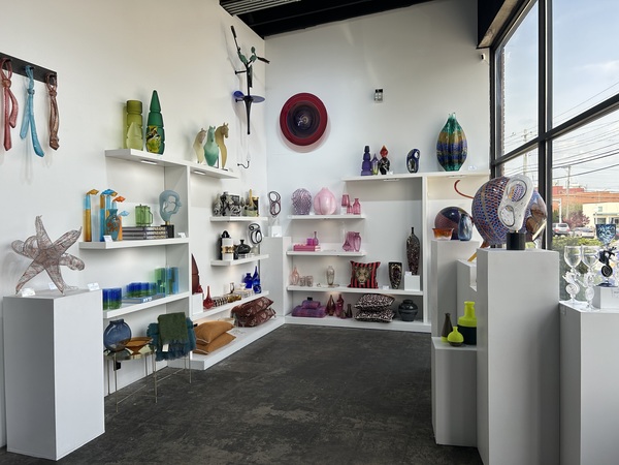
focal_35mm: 26
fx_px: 465
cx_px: 310
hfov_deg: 67.3
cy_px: 232
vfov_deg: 53.1
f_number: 1.5
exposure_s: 1/495
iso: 50
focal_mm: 5.7
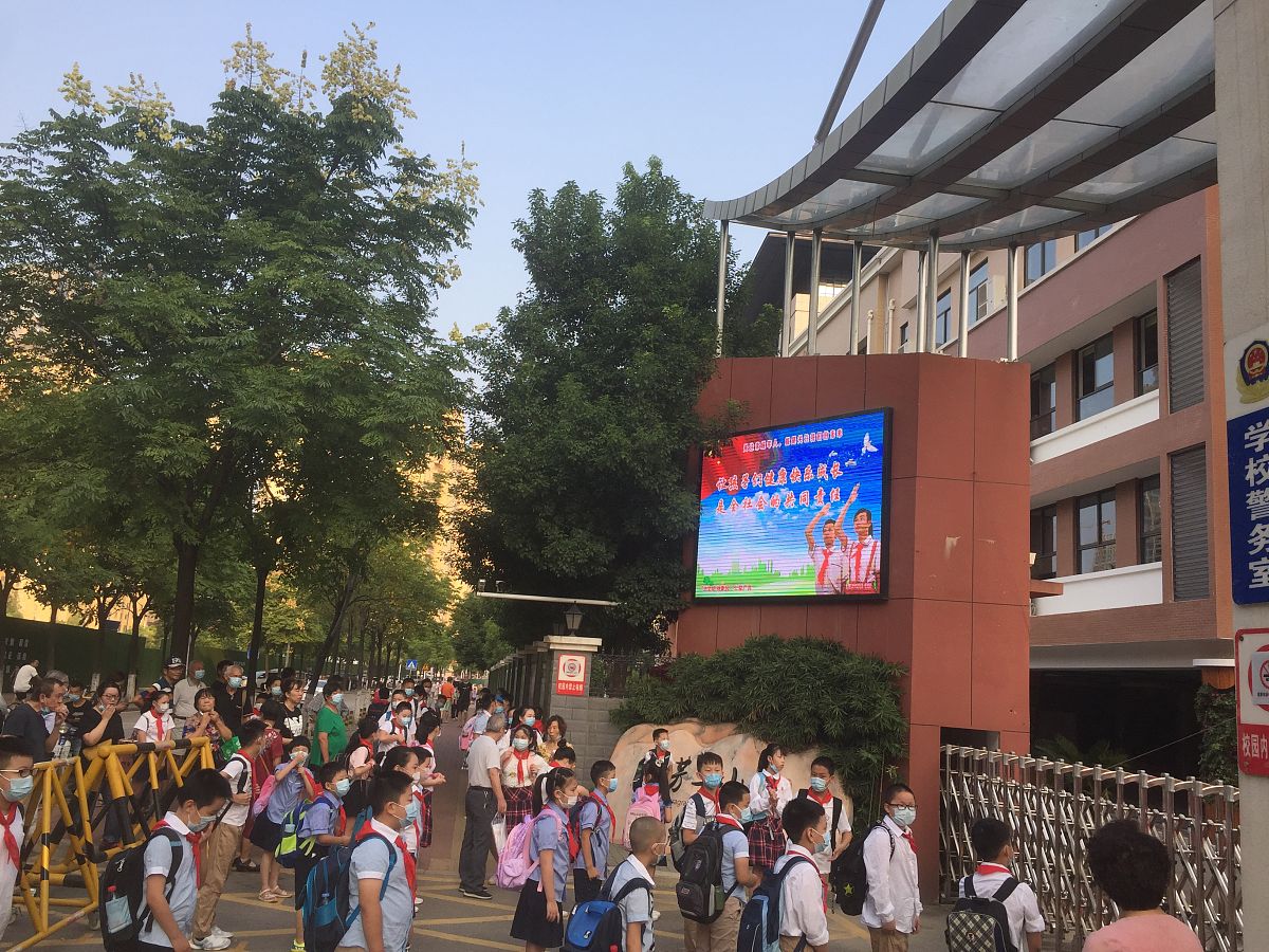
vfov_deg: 48.2
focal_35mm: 29
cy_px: 476
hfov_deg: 61.7
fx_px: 1063
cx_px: 634
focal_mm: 4.15
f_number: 2.2
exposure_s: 1/557
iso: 32
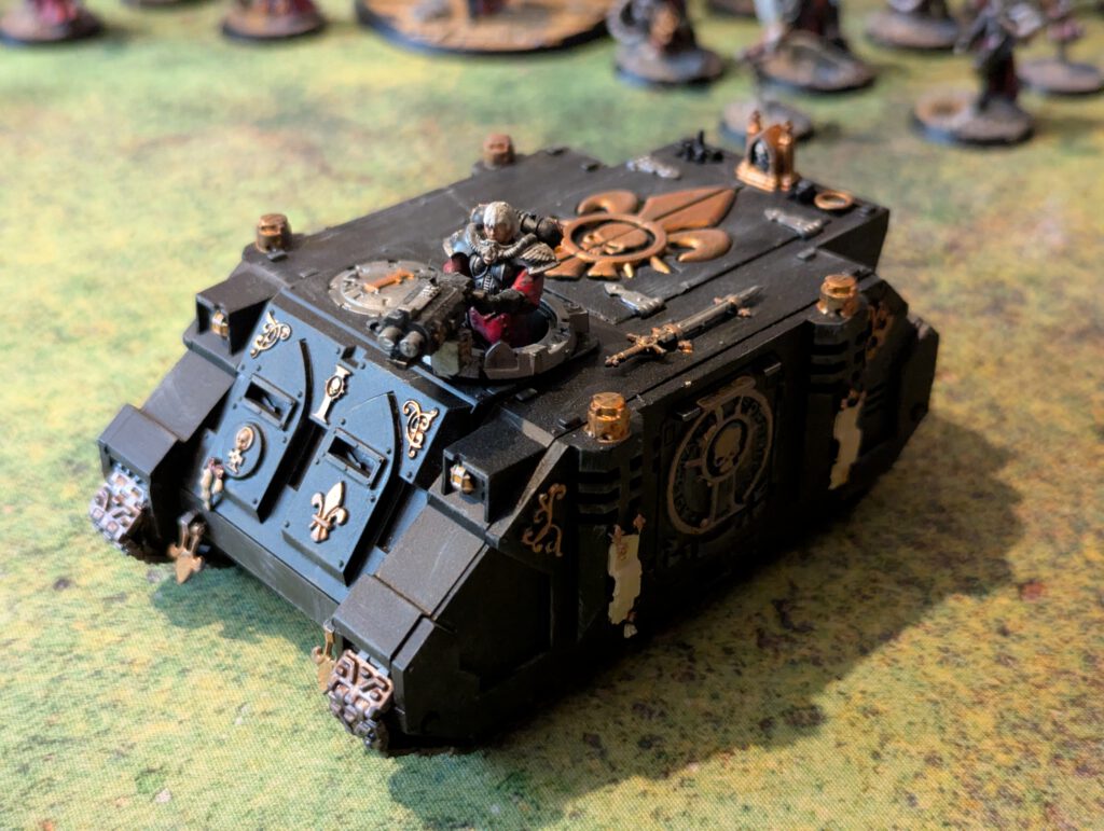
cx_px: 552
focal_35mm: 48
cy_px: 416
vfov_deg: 30.3
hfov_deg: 39.6
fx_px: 1533
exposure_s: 1/17.5
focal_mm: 6.81
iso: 910
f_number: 1.85
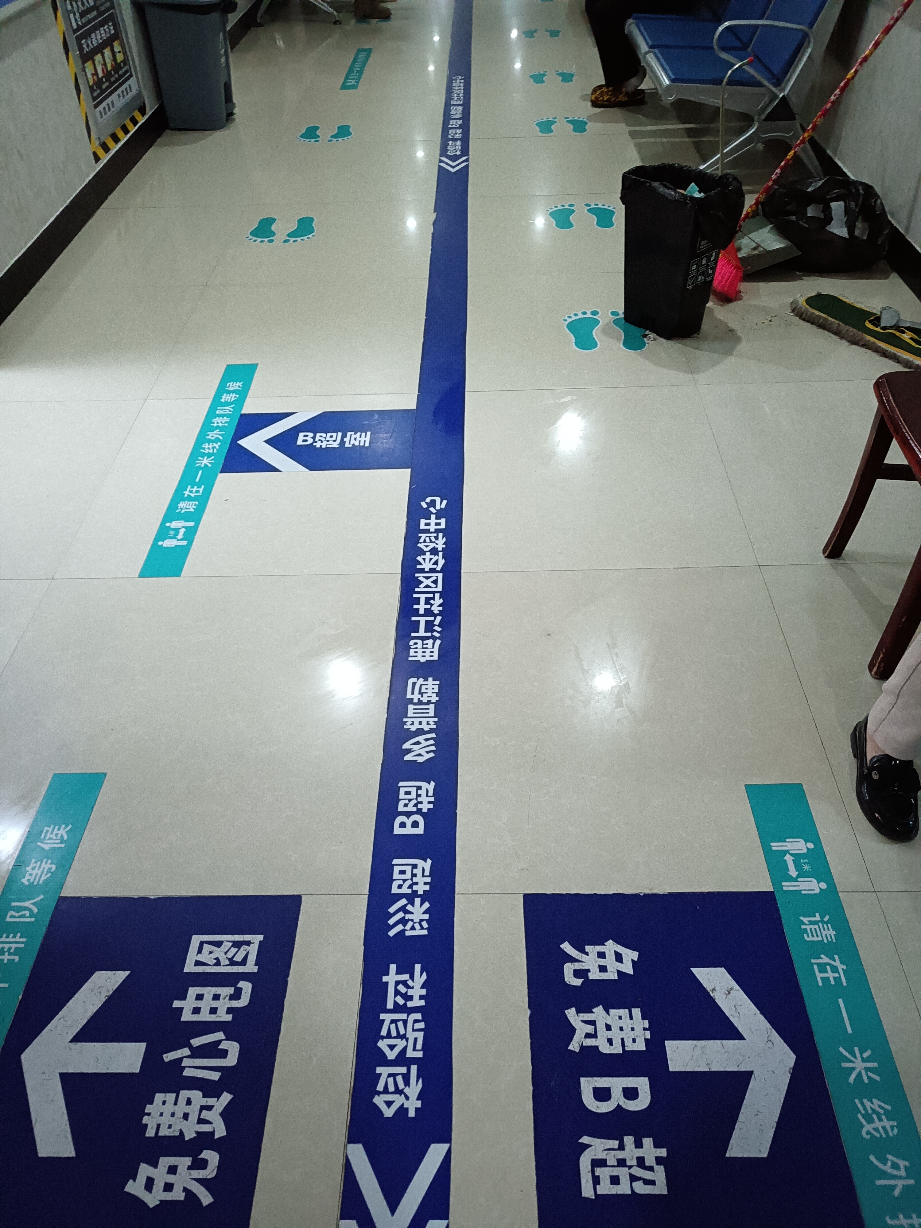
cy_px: 614
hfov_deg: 53.1
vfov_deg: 67.3
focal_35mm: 26
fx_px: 922
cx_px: 460
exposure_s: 1/100
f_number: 1.8
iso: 3627
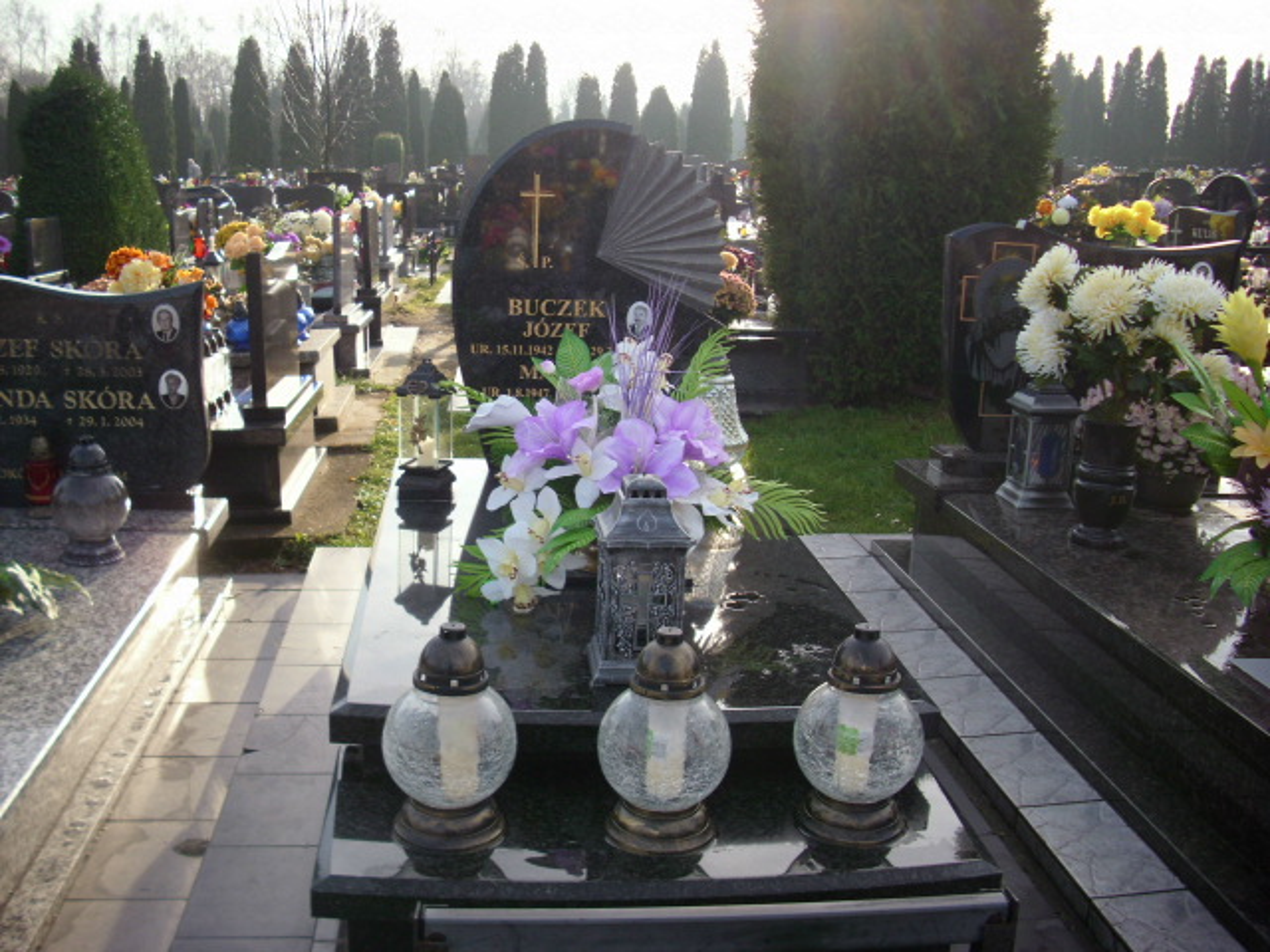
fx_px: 1357
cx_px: 635
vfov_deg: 38.7
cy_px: 476
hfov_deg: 50.1
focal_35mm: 37
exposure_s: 1/478
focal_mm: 6.2
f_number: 2.8
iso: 50
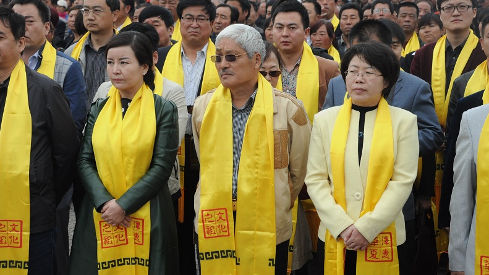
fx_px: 1193
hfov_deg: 23.2
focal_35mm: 92
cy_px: 141
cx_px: 244
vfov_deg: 13.2
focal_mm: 58
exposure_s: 1/1000
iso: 800
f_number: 8
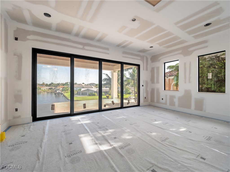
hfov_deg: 102.1
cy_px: 86
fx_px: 93
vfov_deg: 85.7
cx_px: 115
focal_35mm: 14
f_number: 7.1
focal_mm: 7
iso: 200
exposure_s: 1/20
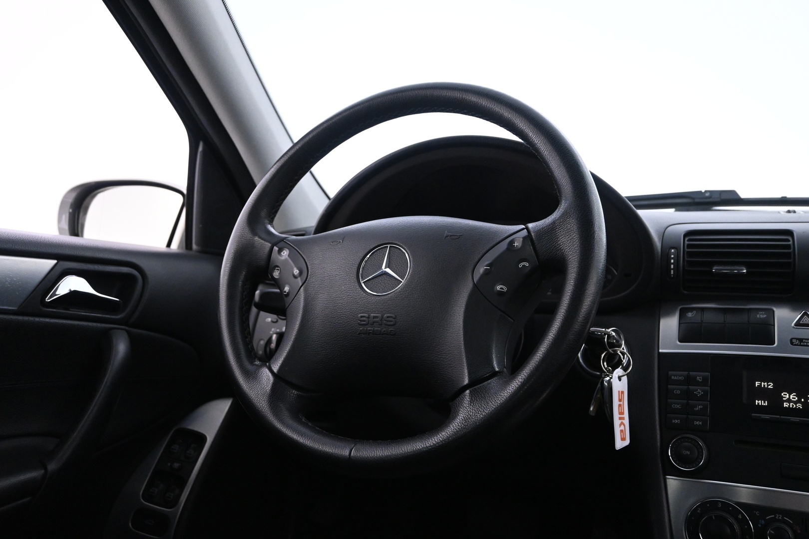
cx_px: 404
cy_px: 270
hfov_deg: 61.9
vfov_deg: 43.6
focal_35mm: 30
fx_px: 674
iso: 3200
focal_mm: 20
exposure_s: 1/40
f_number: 3.8
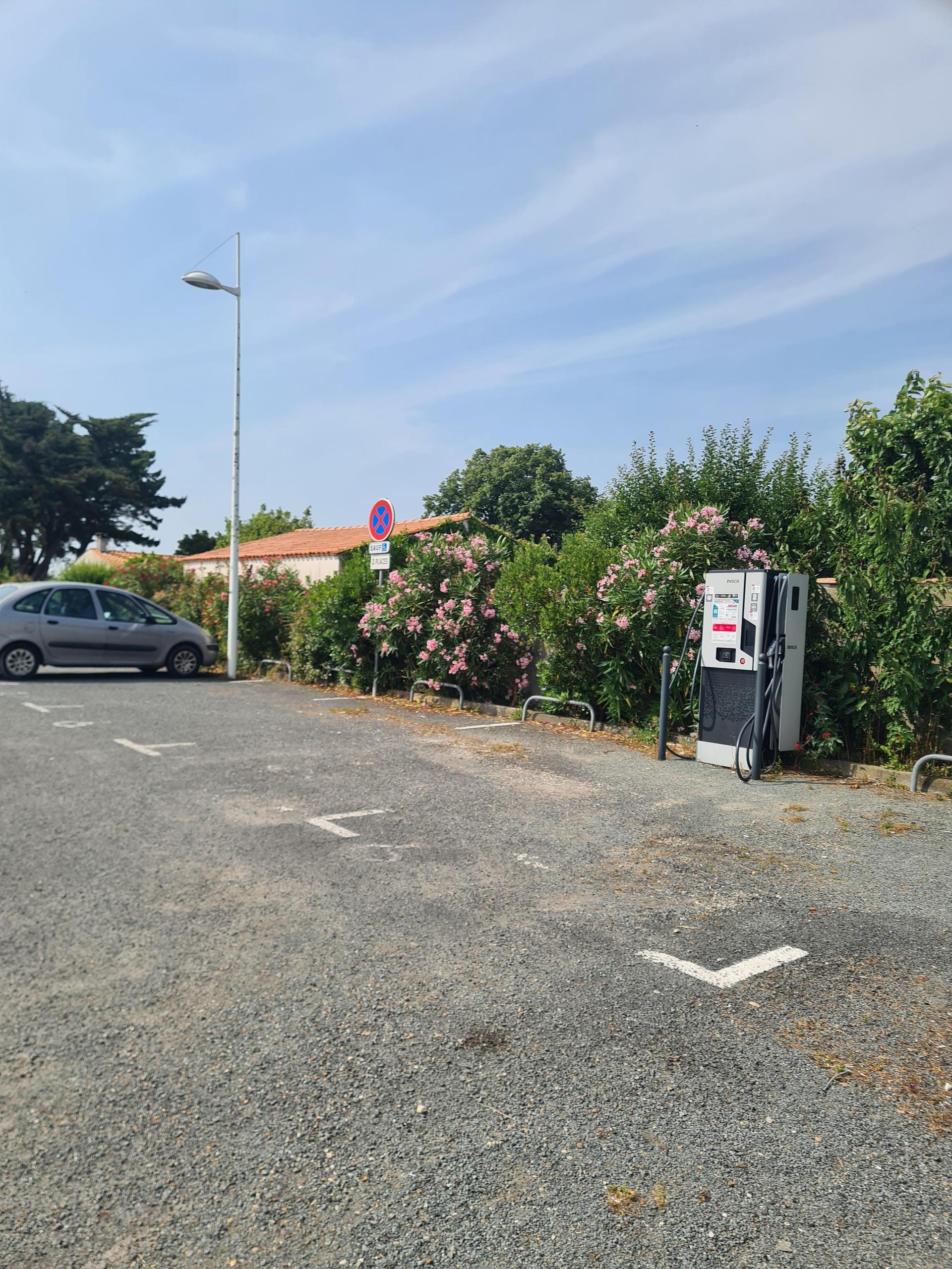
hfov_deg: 53.1
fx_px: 953
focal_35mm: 26
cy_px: 634
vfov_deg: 67.3
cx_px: 476
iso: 50
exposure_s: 1/2760
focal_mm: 5.4
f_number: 1.8
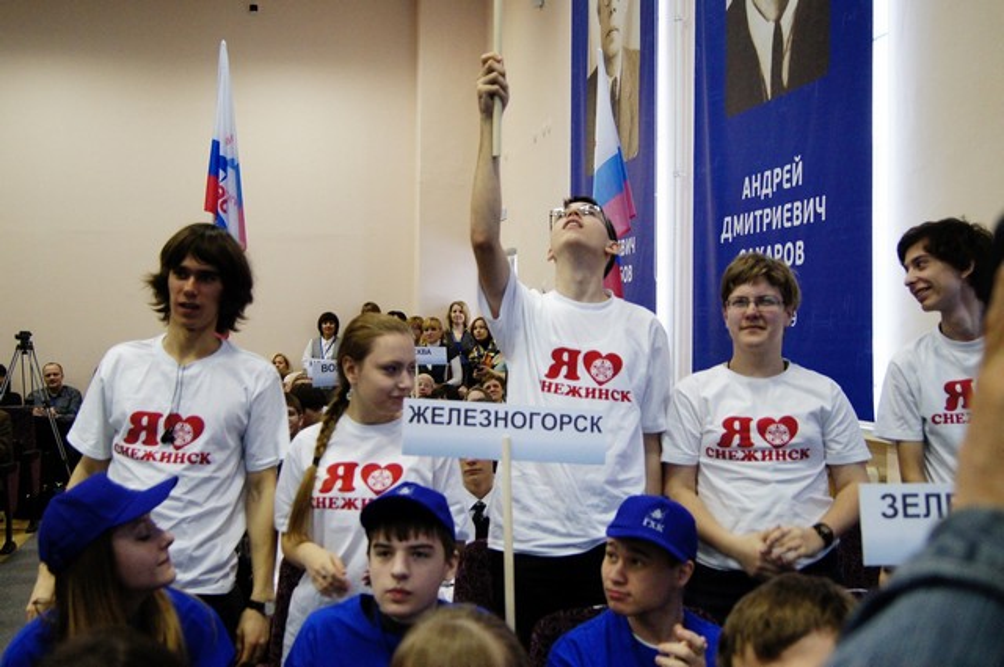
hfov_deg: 49.6
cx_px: 502
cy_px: 334
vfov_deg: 34.1
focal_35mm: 39
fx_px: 1086
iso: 1600
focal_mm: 26
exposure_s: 1/80
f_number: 4.5
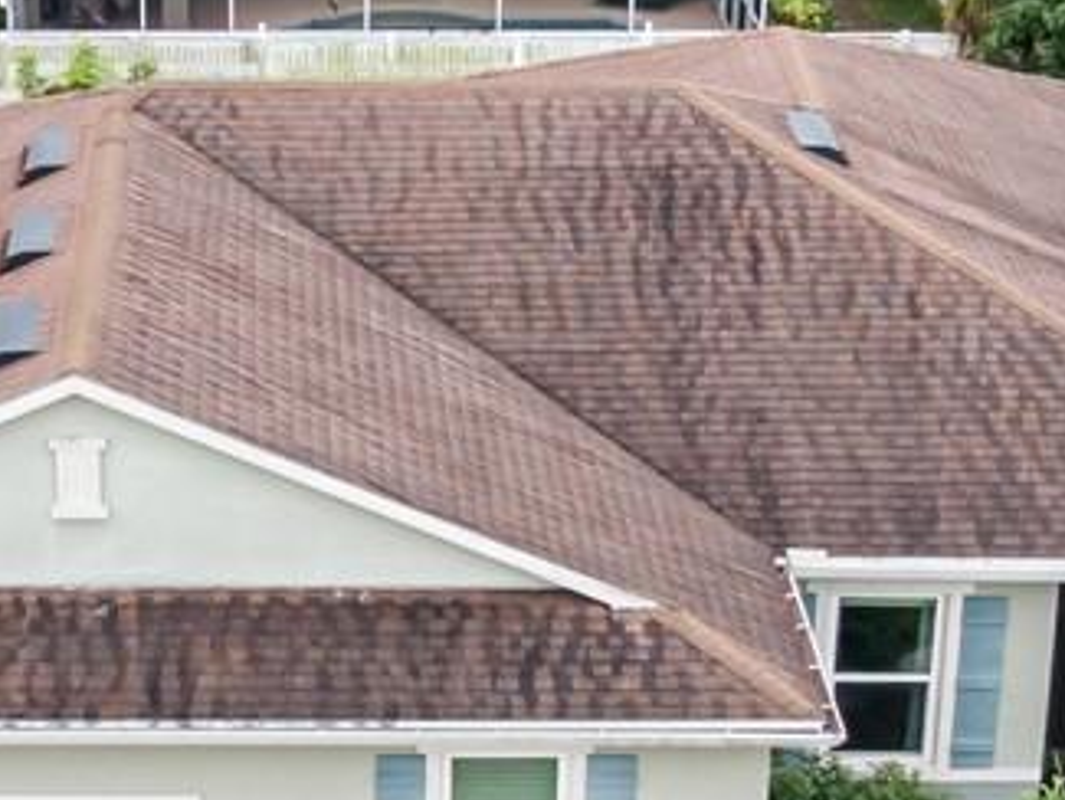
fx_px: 3632
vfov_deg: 12.4
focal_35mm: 118
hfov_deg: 16.6
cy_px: 779
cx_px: 311
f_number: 2.8
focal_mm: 4.39
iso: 100
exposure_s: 1/240
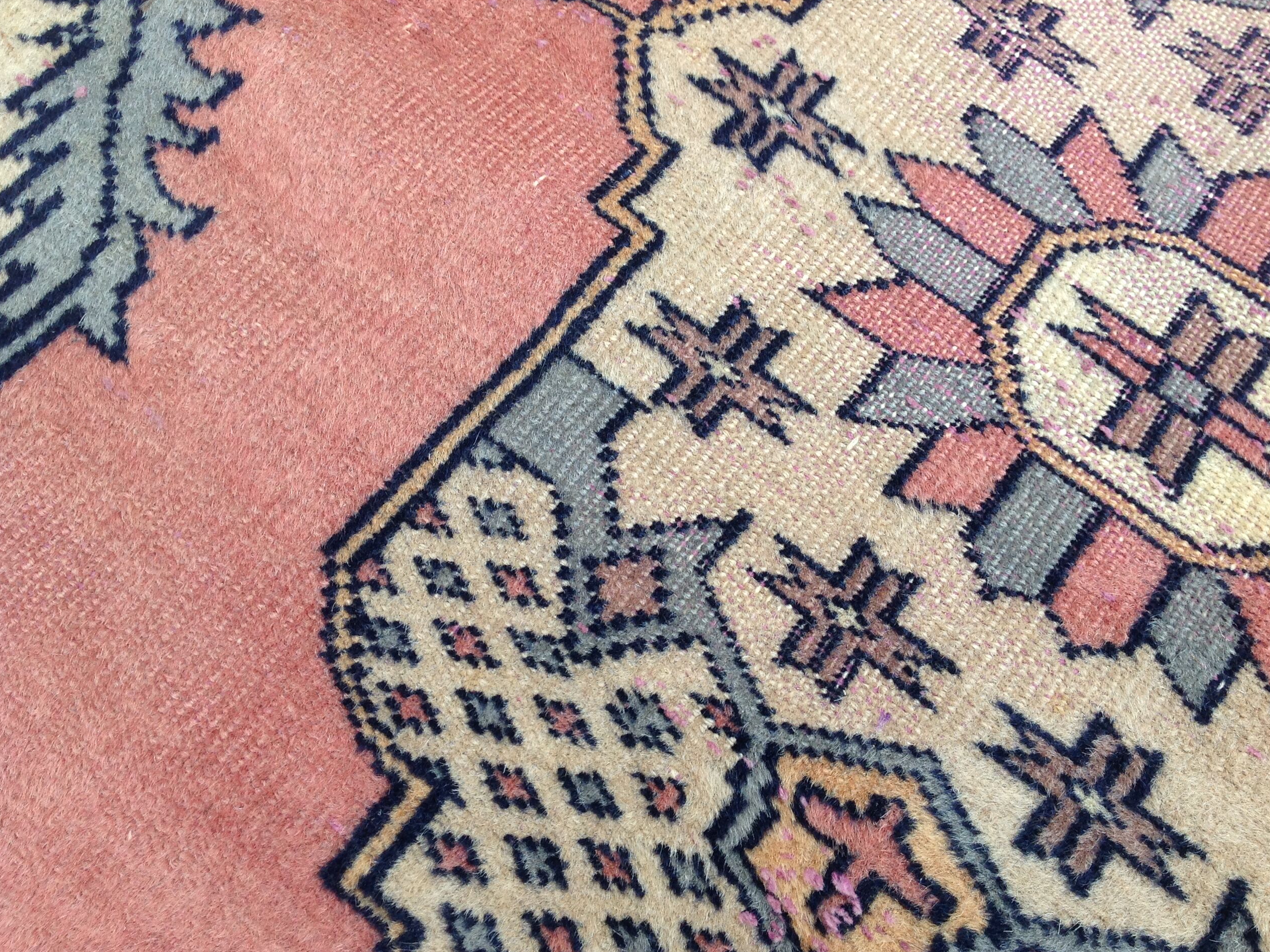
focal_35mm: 36
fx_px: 1321
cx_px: 645
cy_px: 481
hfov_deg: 51.4
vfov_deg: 39.7
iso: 50
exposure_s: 1/199
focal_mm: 4.28
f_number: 2.4
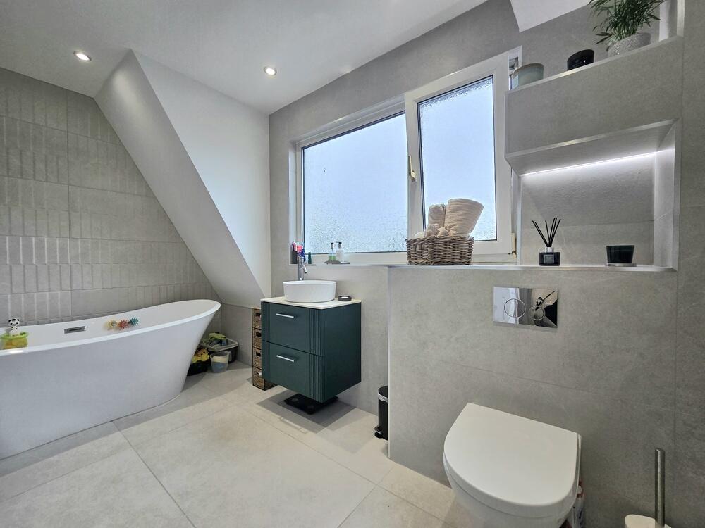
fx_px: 265
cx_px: 352
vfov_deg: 89.9
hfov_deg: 106.2
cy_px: 264
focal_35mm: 13
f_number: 2.2
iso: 50
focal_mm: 2.2
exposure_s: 1/141
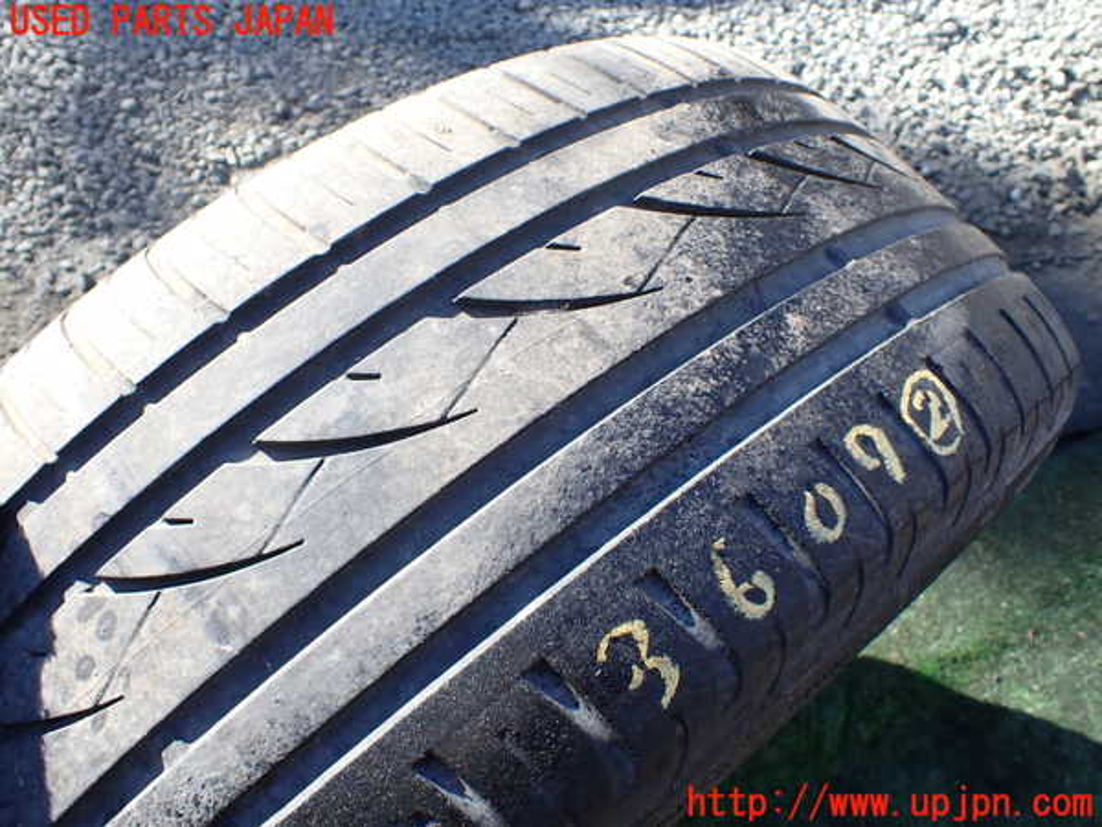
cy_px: 414
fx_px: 955
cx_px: 551
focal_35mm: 30
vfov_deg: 46.8
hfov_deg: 60.0
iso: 100
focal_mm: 5.4
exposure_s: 1/200
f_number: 3.2
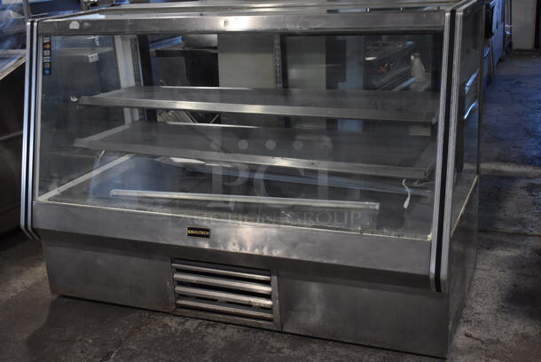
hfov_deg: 43.6
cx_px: 270
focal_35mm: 45
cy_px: 181
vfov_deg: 29.9
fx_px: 677
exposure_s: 1/125
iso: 1600
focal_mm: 30
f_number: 4.2
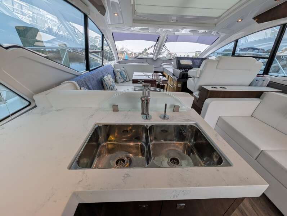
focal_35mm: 12
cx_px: 144
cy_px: 108
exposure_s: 1/480
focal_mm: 2.02
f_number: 1.7
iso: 49
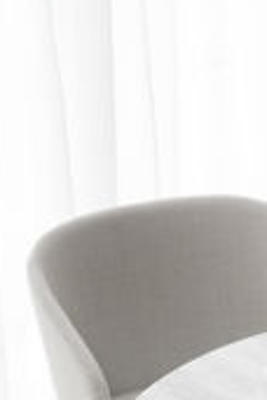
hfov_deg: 6.2
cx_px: 397
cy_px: 248
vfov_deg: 9.4
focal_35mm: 218
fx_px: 2425
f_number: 5.6
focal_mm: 39
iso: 100
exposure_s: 1/2.5
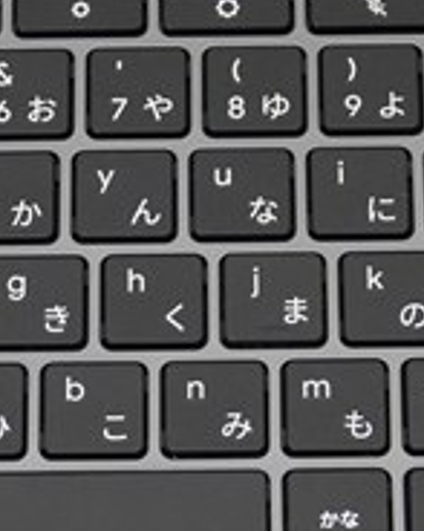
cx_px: 141
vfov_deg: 8.8
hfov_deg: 7.1
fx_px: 3438
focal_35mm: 219
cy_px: 436
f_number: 3.5
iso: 800
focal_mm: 23.95
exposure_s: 1/40
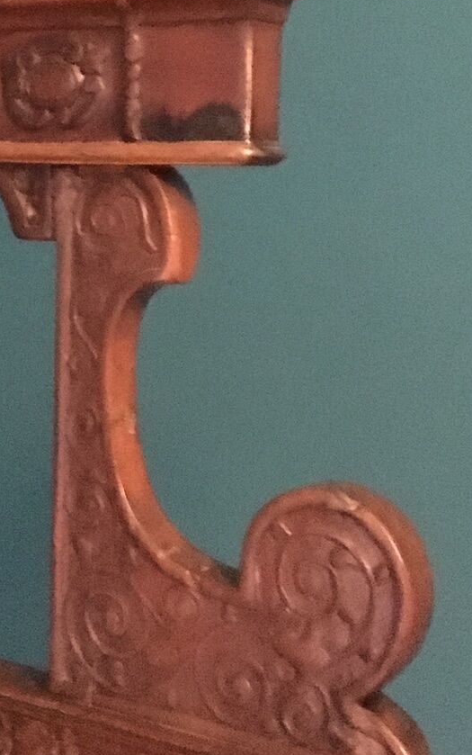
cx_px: -15
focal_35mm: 75
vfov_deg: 27.2
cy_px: 217
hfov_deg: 17.0
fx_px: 1542
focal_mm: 4.15
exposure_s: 1/17
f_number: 2.2
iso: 2000
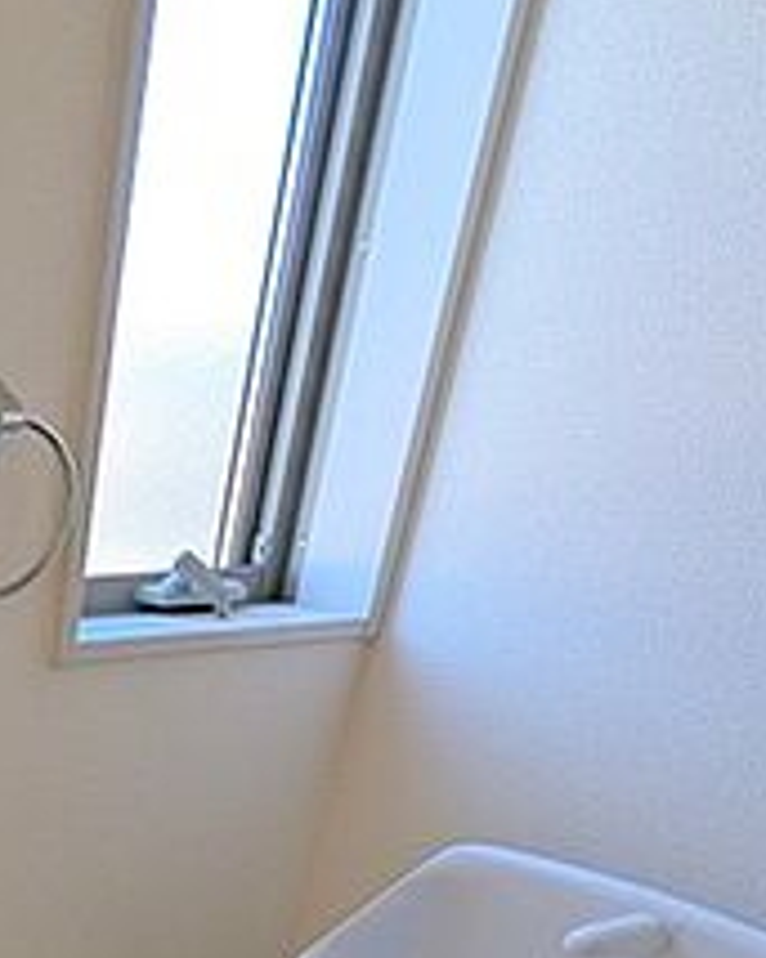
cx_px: -269
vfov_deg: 47.3
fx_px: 964
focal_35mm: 34
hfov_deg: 31.4
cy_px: 871
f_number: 1.7
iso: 57
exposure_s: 1/180
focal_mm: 2.02
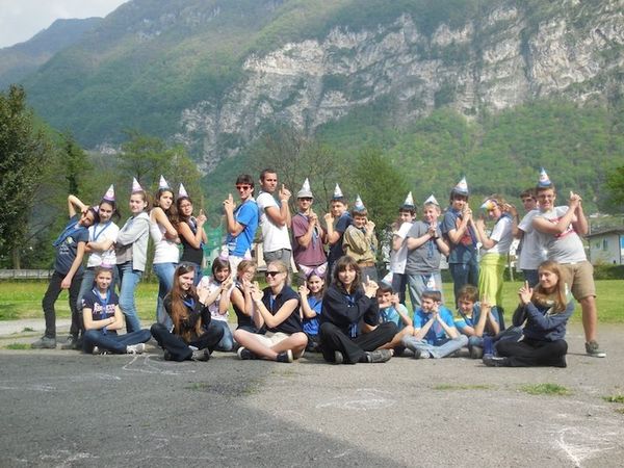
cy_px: 234
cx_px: 312
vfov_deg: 36.0
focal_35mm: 40
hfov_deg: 46.8
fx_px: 721
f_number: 3.6
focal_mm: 7.1
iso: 125
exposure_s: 1/800
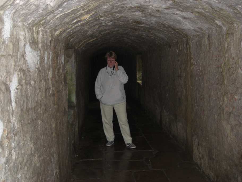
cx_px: 121
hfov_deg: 49.0
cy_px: 91
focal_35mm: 38
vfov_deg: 37.7
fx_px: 266
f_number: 2.8
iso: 200
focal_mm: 7.9
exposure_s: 1/60
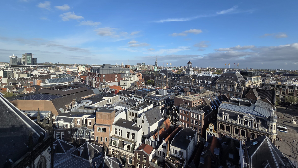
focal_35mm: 15
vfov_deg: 70.2
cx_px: 154
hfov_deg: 103.0
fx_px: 119
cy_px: 73
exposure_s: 1/2043
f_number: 2.2
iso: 50
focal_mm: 2.2
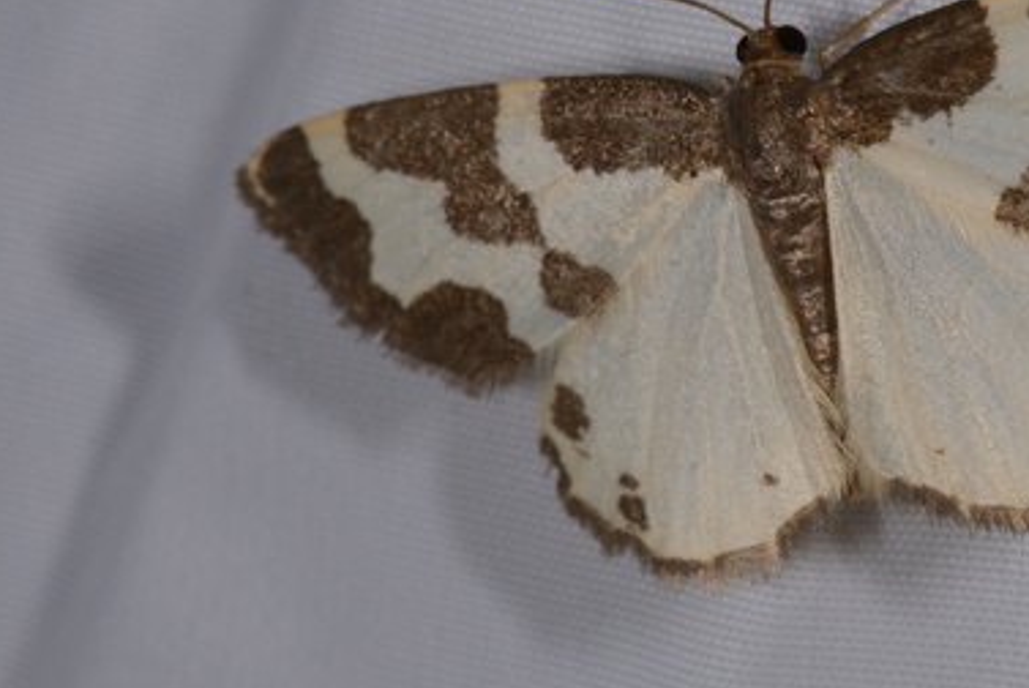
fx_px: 7639
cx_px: 893
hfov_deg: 7.7
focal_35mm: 267
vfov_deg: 5.2
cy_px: 202
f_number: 22
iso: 100
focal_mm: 85
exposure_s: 1/60
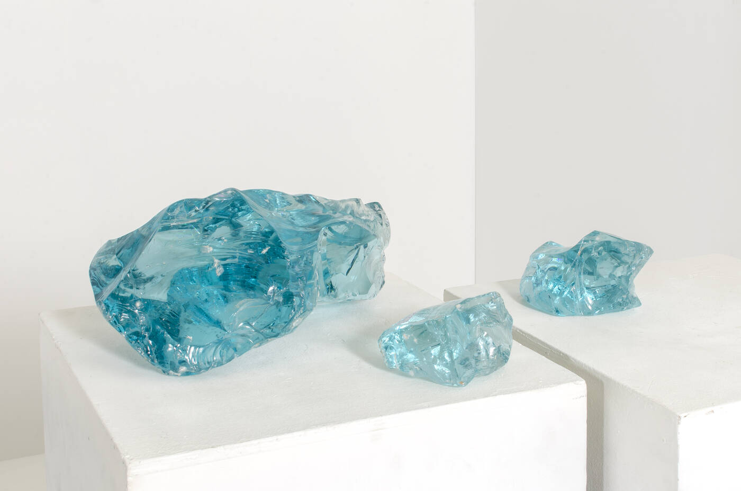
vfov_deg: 25.6
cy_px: 246
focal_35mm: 52
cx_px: 370
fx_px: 1078
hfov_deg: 37.9
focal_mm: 35
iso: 100
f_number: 16
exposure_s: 1/160
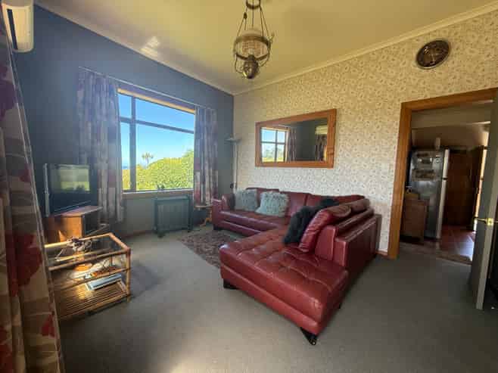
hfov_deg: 102.1
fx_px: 201
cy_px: 186
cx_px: 249
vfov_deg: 85.6
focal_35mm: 14
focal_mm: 2.22
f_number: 2.2
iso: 64
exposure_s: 1/100
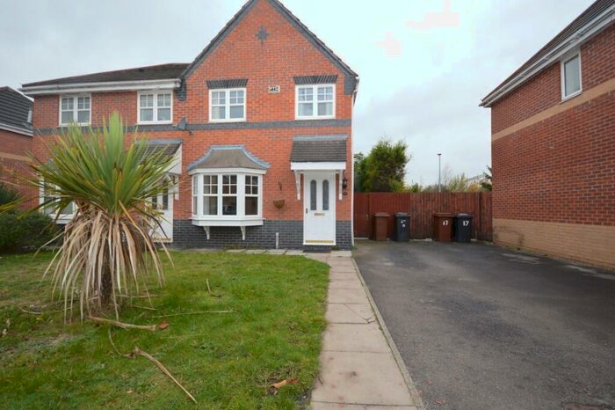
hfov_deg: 100.4
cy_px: 205
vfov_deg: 77.3
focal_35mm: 15
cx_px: 308
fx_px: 256
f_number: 5.6
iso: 250
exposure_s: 1/125
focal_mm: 10
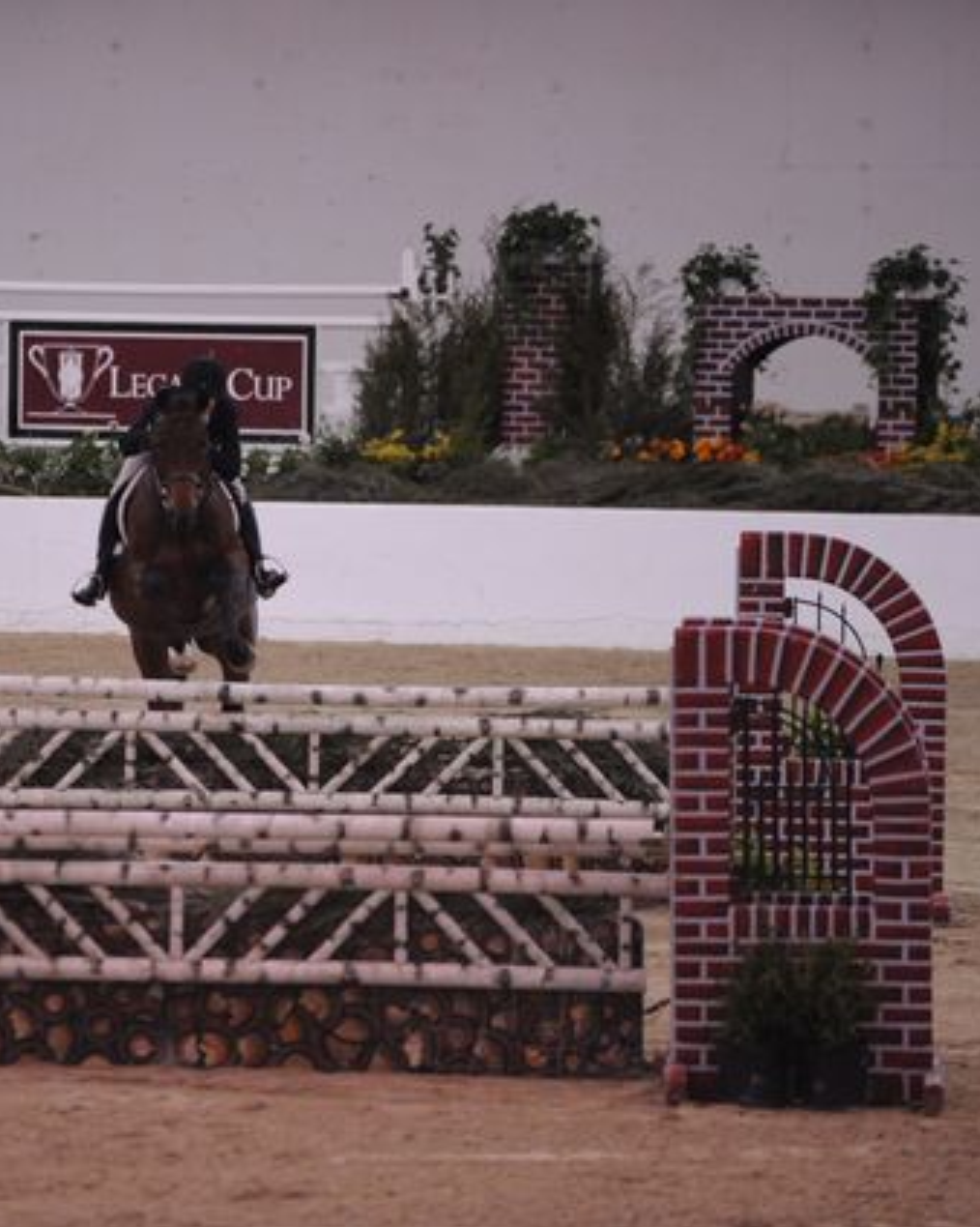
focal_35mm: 284
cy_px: 615
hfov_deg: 5.4
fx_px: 10304
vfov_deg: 6.8
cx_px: 206
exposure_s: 1/400
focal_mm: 200
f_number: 2.8
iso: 5000
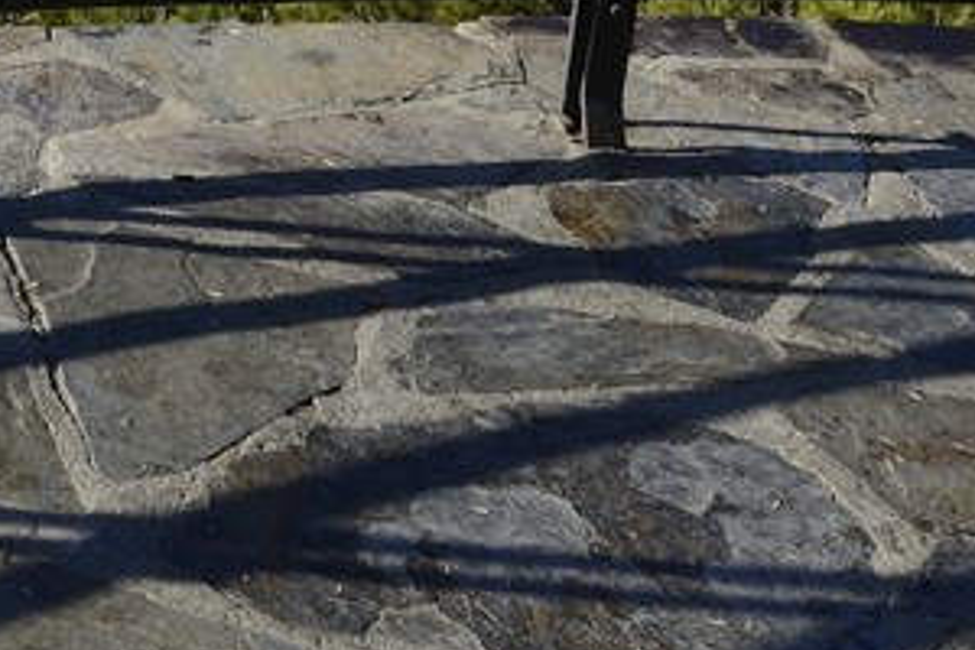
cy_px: -1060
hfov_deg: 13.0
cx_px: -1206
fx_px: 3466
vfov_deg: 9.3
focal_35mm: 128
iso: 200
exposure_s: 1/250
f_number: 10
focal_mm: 24
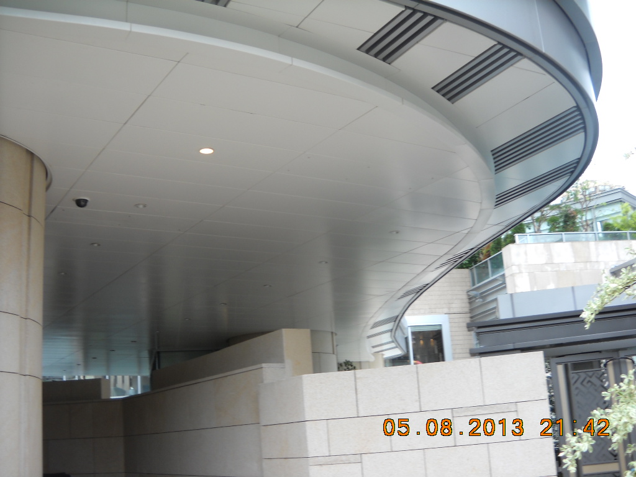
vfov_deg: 35.1
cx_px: 318
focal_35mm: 41
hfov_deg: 45.8
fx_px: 753
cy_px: 238
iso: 64
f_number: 3.1
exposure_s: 1/61
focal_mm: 6.72
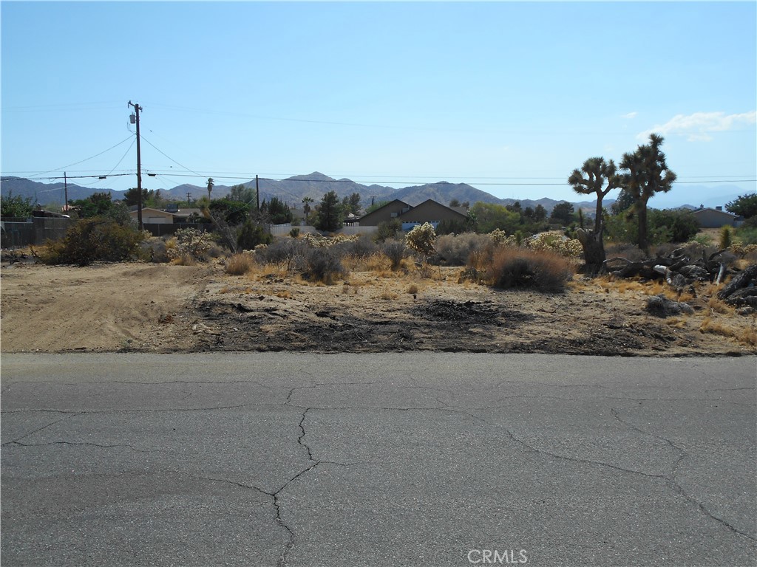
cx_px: 378
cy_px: 284
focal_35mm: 28
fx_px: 612
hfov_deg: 63.4
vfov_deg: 49.7
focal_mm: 5.1
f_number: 3.4
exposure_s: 1/1600
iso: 80
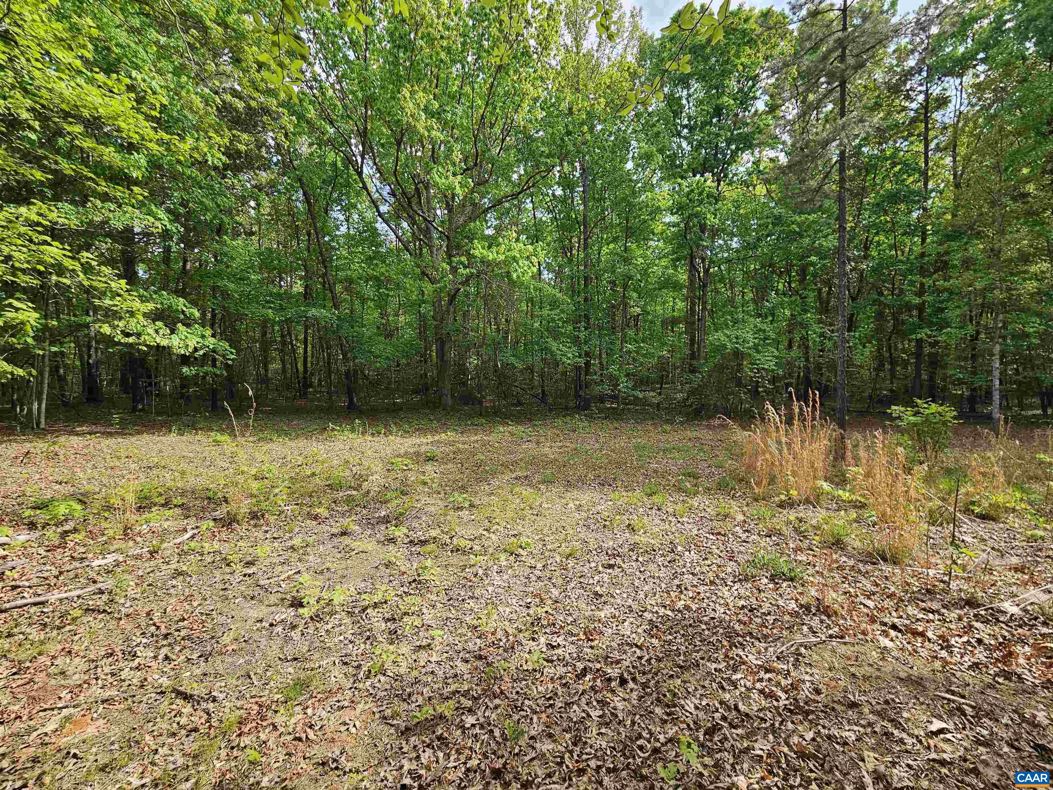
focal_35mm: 13
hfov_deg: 106.2
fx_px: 395
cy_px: 395
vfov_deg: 89.9
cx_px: 526
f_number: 2.2
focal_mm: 2.2
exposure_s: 1/501
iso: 50
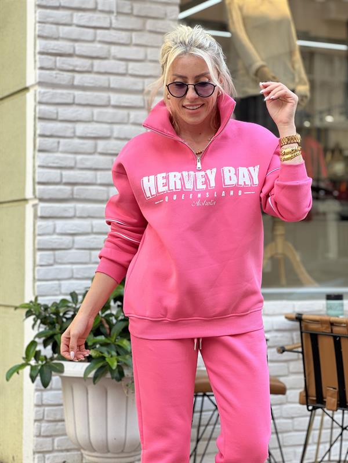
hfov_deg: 19.1
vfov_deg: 25.3
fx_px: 1032
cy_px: 232
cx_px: 174
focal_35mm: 77
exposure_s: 1/121
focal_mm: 9
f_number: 2.8
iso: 32
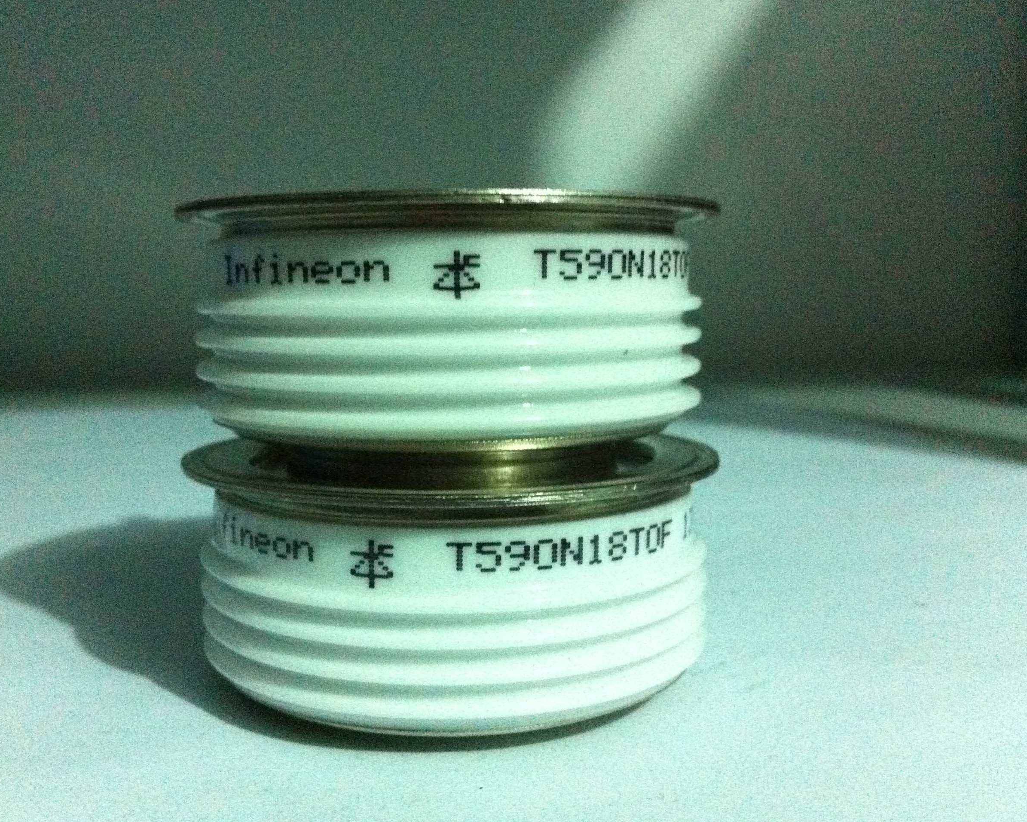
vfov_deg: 40.1
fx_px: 1125
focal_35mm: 37
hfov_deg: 49.0
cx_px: 479
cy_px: 409
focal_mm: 3.85
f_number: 2.8
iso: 1000
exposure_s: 1/15
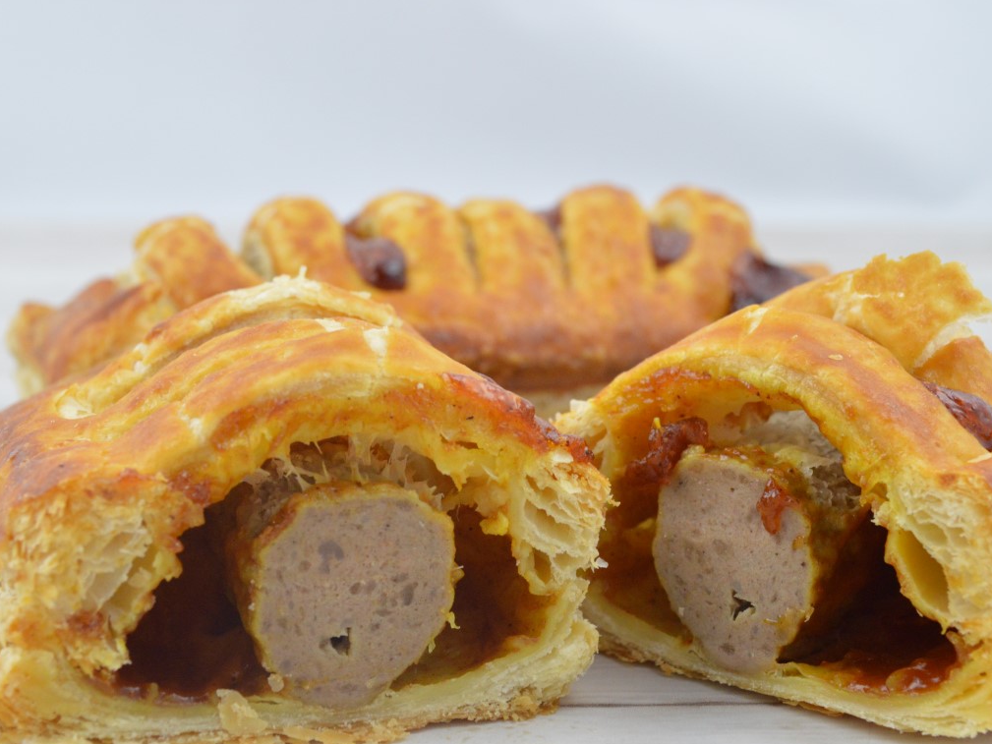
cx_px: 499
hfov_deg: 29.4
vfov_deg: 22.3
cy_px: 373
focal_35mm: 66
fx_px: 1892
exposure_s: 1/40
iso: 1600
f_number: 9
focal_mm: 40
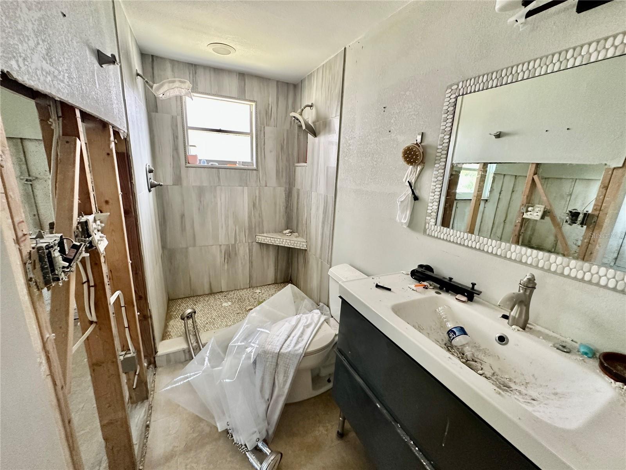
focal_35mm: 14
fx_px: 253
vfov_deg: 85.7
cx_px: 313
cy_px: 235
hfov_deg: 102.1
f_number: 2.2
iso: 320
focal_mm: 2.22
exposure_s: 1/86
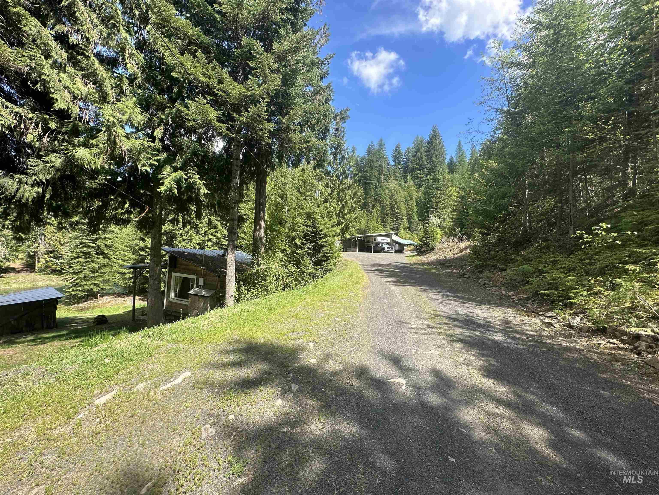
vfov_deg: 85.7
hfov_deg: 102.1
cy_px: 248
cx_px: 330
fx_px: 267
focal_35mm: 14
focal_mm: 2.22
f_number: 2.2
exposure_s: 1/619
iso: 40
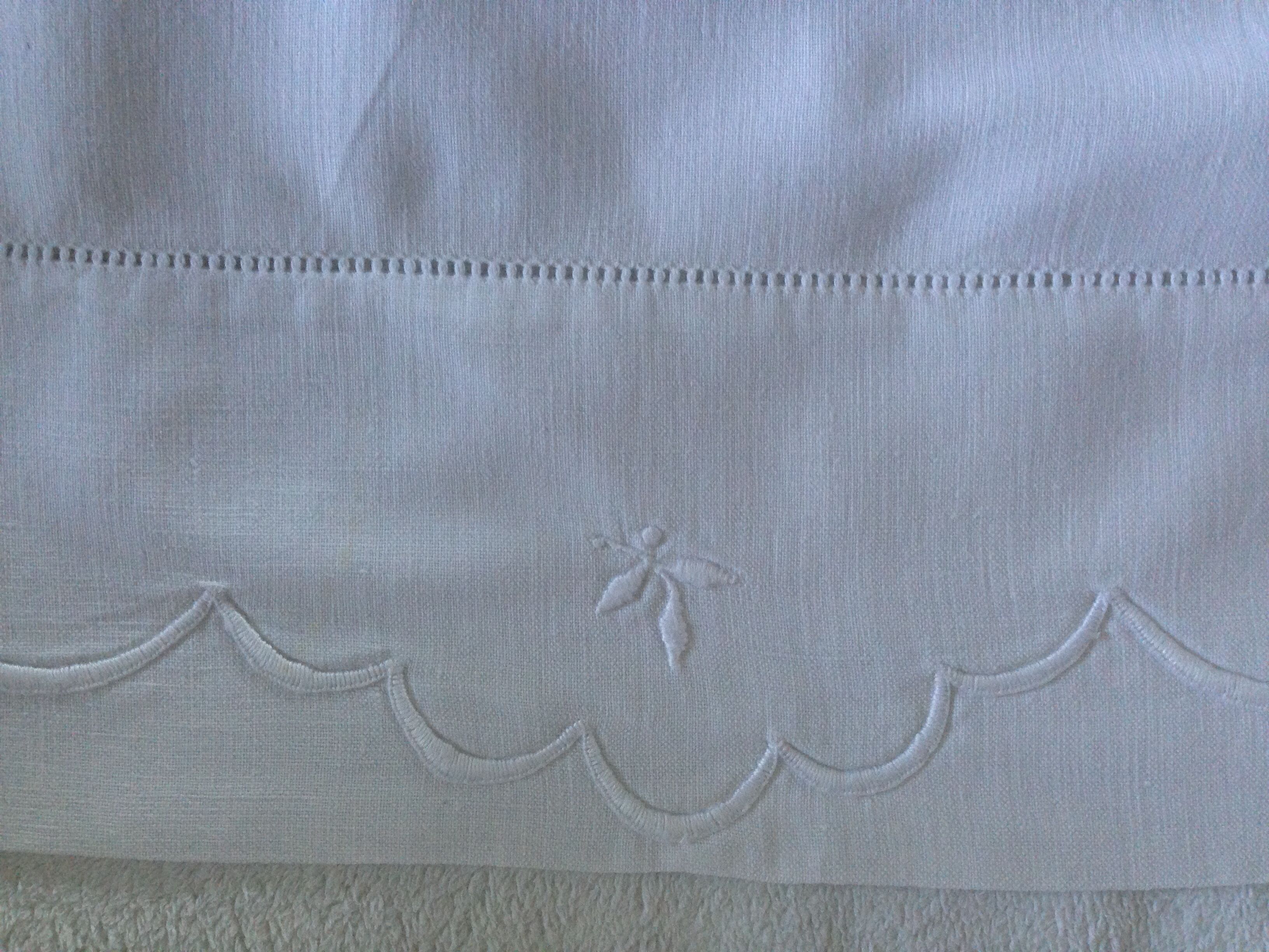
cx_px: 634
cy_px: 476
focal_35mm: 33
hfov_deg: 55.4
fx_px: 1210
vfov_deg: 42.9
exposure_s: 1/20
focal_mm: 4.12
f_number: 2.4
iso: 200
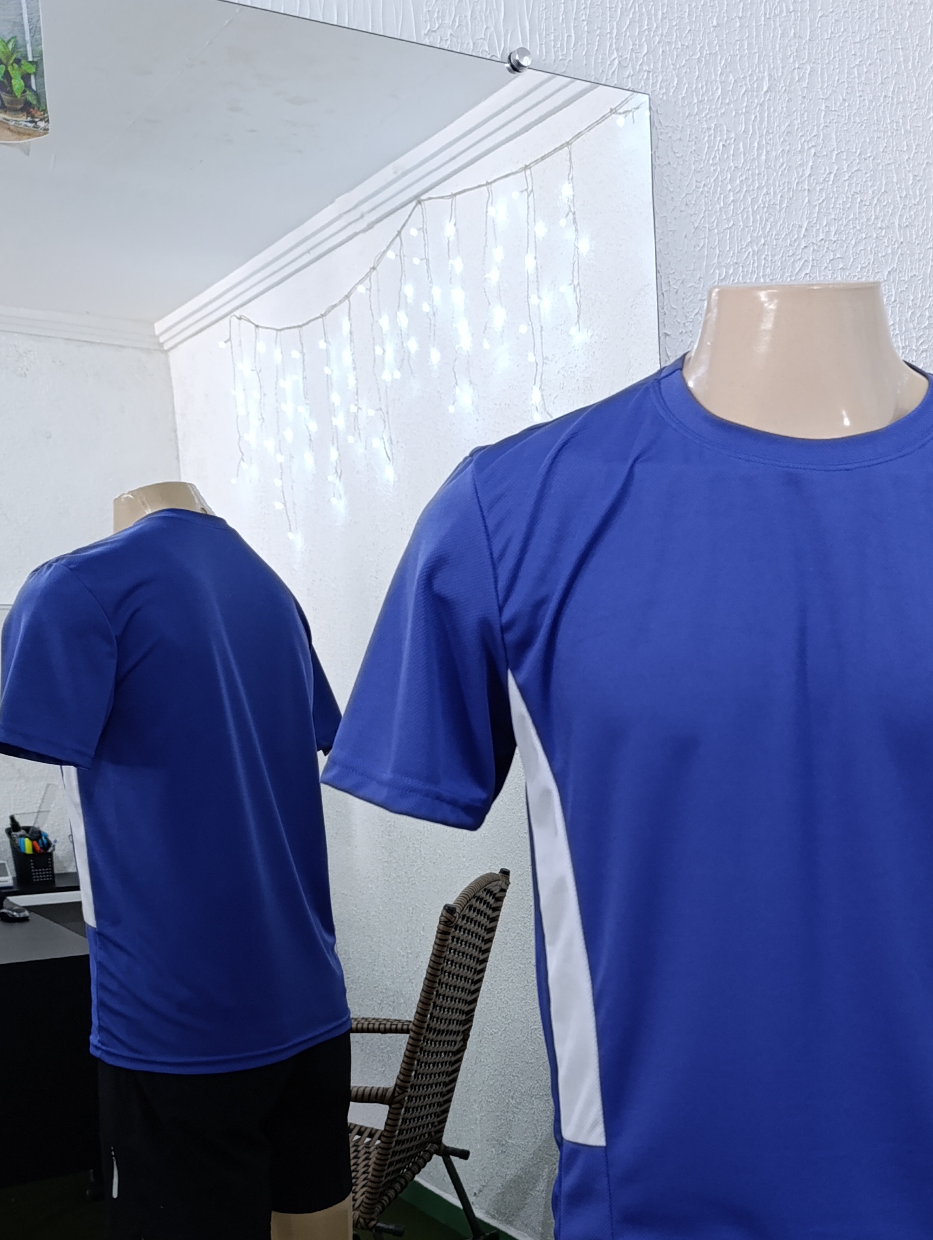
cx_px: 682
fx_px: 1470
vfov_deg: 44.1
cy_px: 942
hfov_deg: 34.6
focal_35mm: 41
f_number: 1.6
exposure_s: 1/60
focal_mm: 6.14
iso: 1000
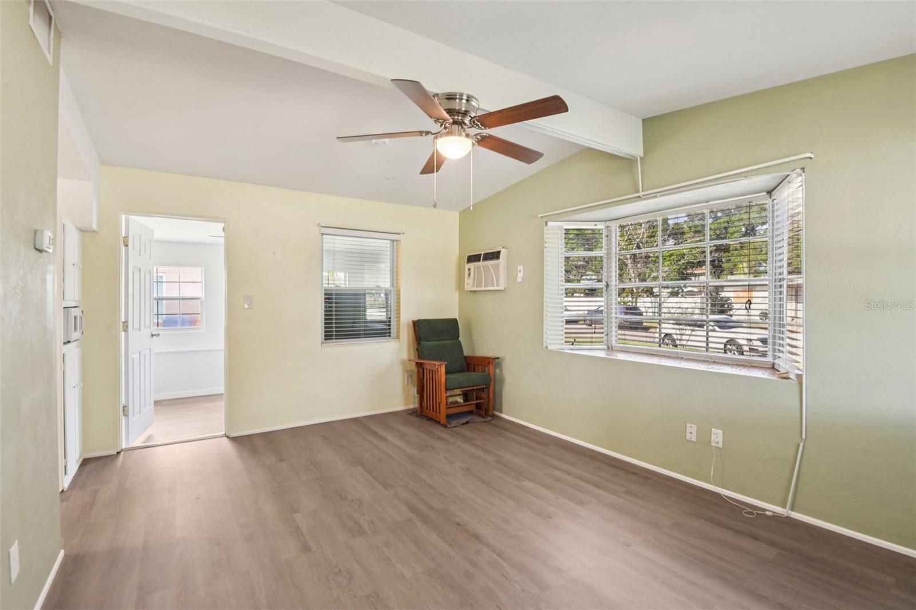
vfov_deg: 73.7
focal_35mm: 16
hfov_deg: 96.7
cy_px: 305
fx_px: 407
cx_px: 458
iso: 400
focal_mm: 16
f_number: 8
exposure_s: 1/13
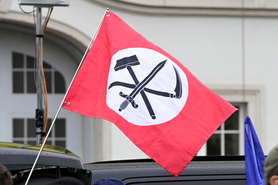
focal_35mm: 200
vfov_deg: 6.9
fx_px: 1543
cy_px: 92
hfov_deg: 10.3
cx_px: 139
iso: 800
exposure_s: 1/250
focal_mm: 200
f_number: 7.1
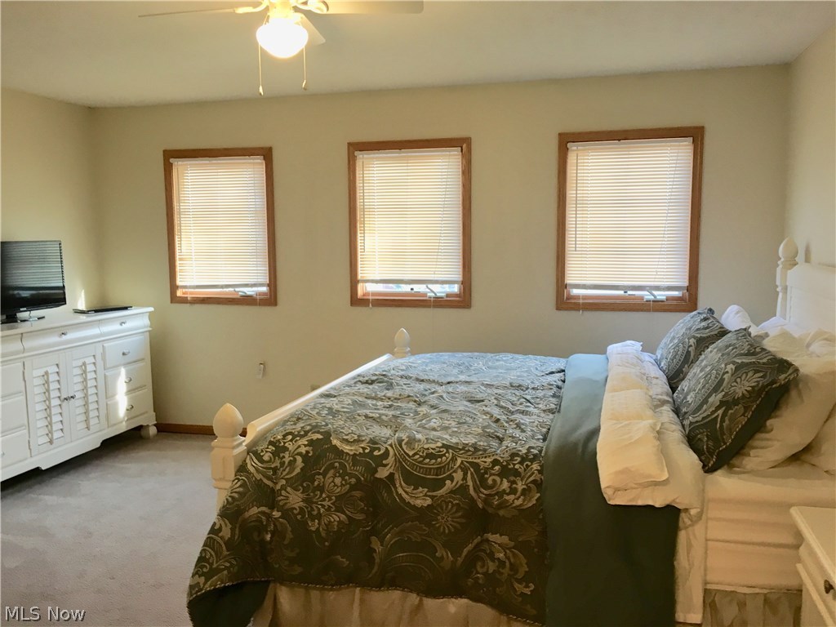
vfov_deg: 48.2
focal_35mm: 29
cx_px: 418
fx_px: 700
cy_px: 314
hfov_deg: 61.7
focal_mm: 4.15
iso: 50
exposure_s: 1/30
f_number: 2.2
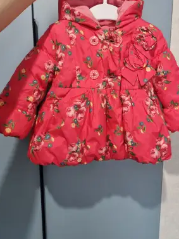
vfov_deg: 57.9
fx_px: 214
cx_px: 98
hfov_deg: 45.4
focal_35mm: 31
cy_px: 97
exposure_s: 1/50
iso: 320
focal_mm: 5.4
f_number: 1.8
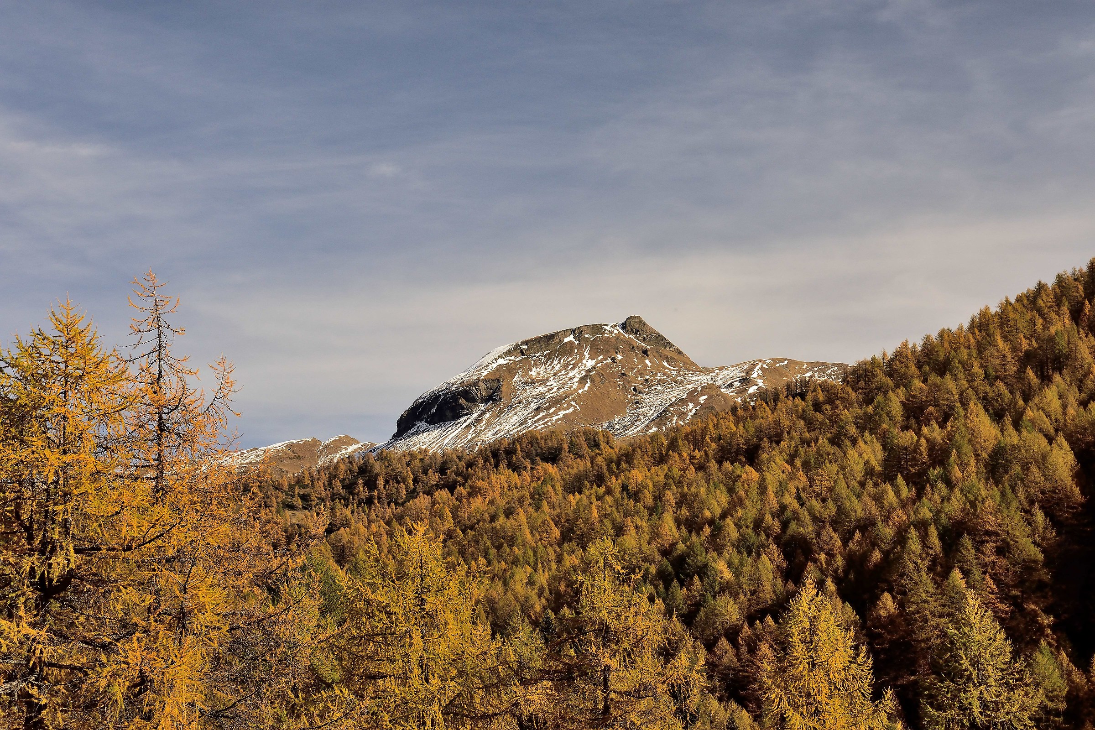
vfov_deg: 18.9
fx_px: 2190
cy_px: 365
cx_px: 548
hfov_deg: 28.1
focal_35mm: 72
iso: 560
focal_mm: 48
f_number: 8
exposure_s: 1/500
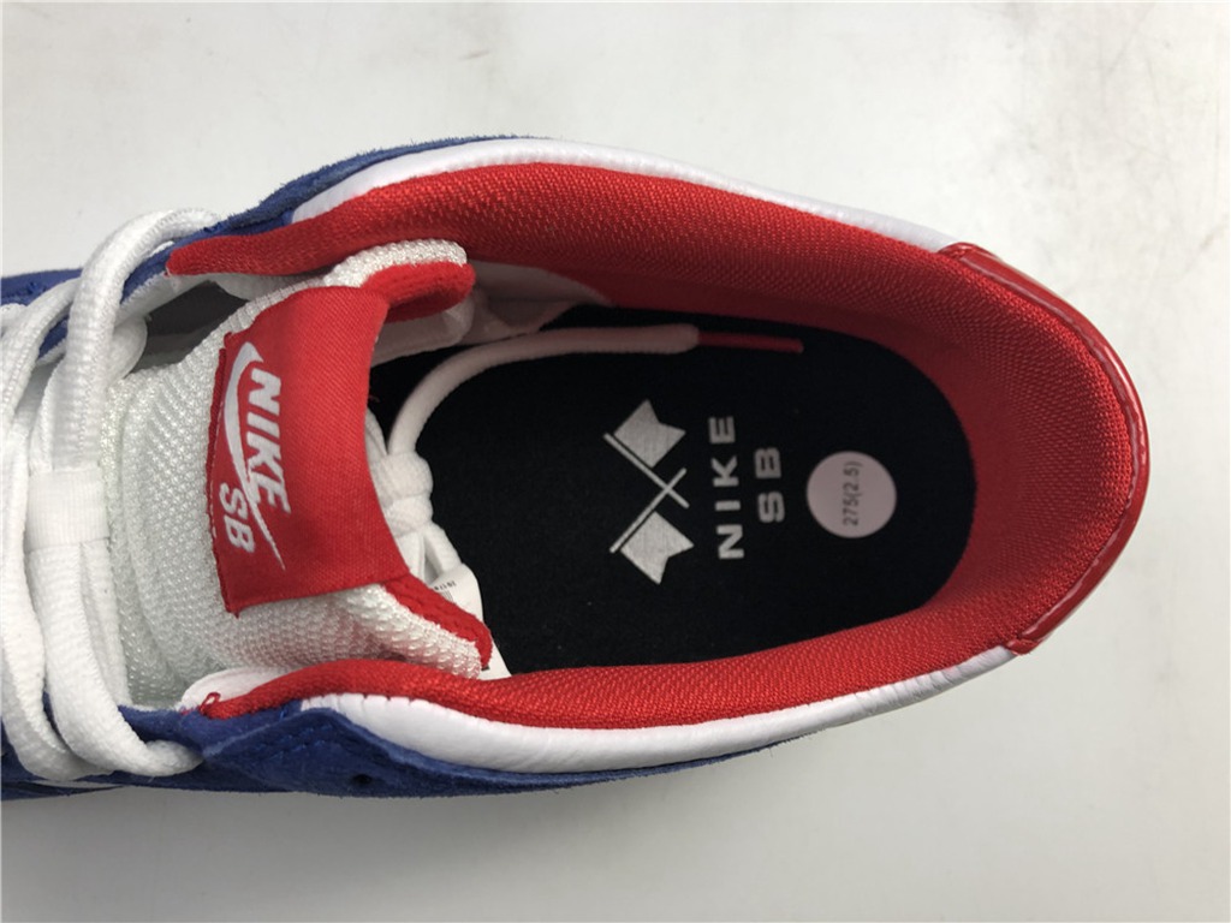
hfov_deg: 63.4
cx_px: 616
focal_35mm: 28
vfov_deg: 49.7
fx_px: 996
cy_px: 462
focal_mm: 4
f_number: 1.8
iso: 25
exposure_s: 1/50
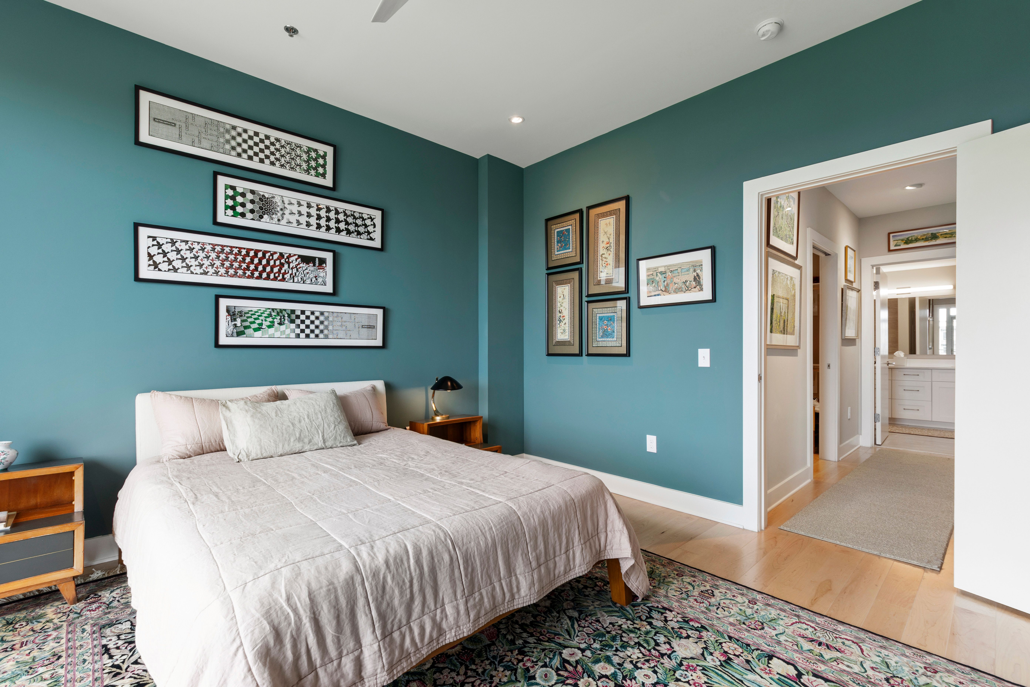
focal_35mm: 15
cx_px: 515
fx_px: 429
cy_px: 344
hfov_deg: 100.4
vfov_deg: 77.3
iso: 100
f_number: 8
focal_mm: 10
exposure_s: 1/8
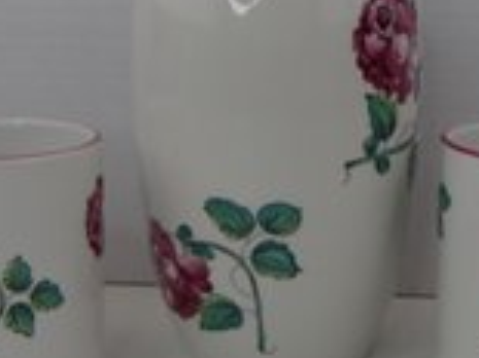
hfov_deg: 23.8
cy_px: 159
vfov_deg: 18.0
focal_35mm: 82
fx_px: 1134
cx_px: 264
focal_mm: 6.64
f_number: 4.7
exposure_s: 1/160
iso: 100
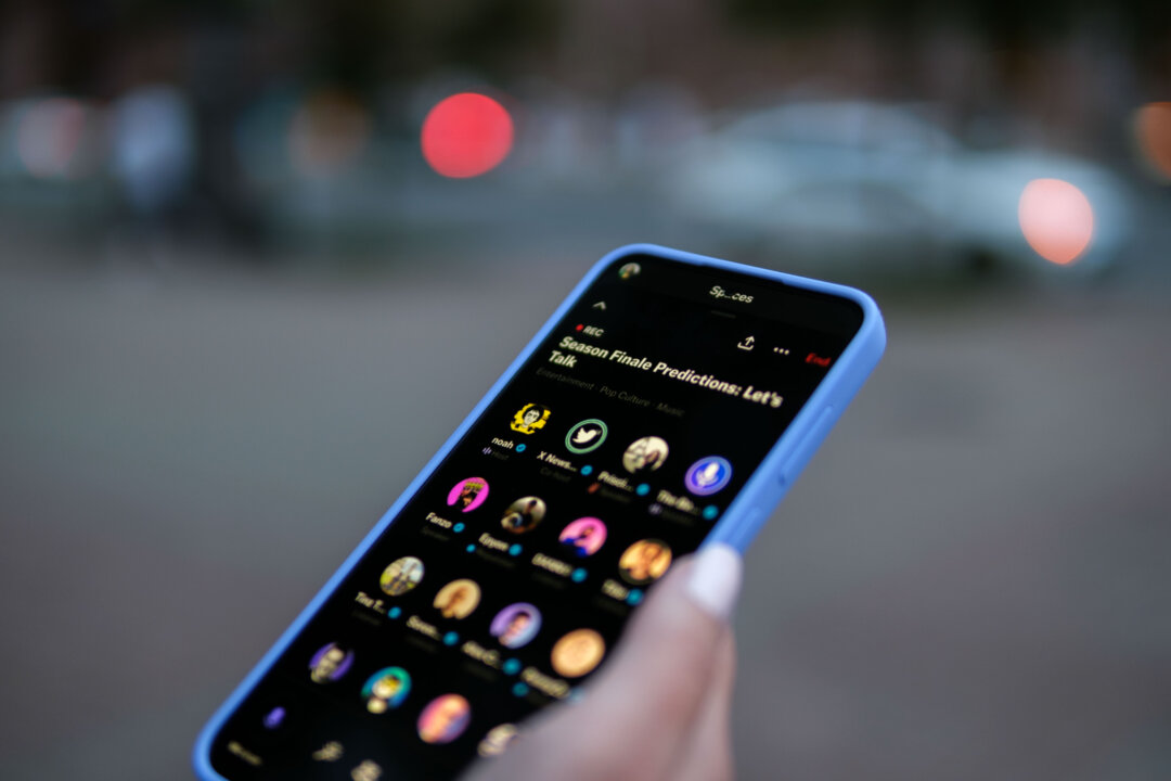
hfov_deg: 43.6
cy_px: 390
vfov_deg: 29.9
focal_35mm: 45
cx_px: 586
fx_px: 1464
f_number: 1.4
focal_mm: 30
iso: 160
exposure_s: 1/60
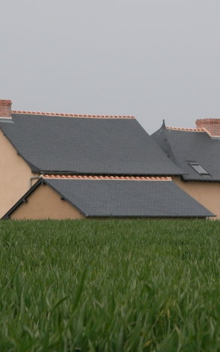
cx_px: 160
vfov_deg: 7.8
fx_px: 2586
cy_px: 178
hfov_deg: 4.9
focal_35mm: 270
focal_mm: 44.7
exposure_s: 1/347
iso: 100
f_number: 5.6
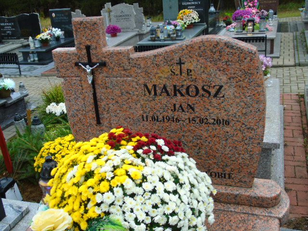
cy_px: 116
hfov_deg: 46.8
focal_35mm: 40
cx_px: 154
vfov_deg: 36.0
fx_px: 356
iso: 80
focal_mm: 7.1
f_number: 3.9
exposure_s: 1/60
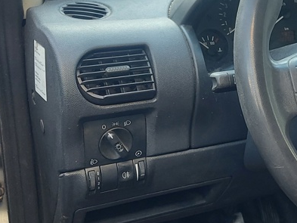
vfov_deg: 24.0
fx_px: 524
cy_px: 85
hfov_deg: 30.5
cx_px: 258
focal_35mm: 61
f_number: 1.8
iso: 125
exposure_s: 1/50
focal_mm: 5.23
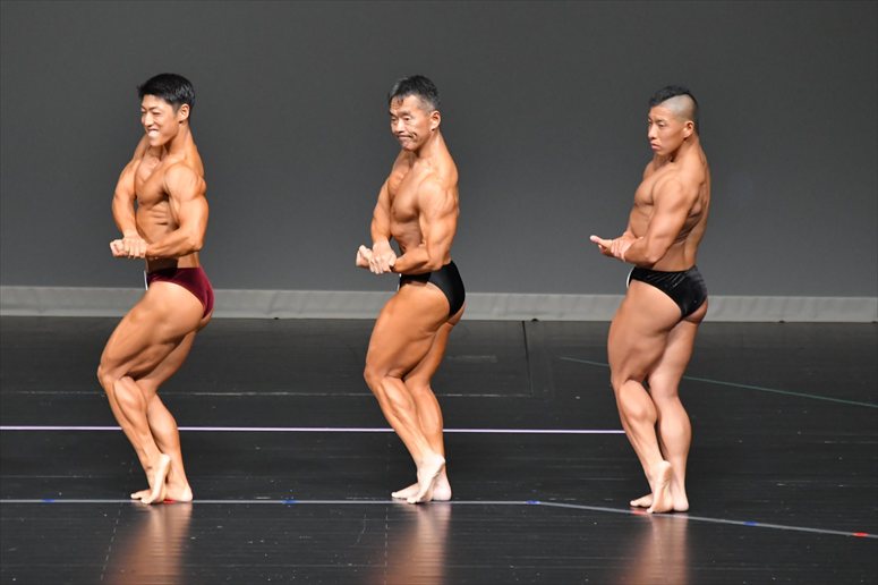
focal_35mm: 315
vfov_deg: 4.4
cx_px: 439
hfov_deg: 6.5
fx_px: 7679
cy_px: 292
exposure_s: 1/400
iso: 5000
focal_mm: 210
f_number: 5.6
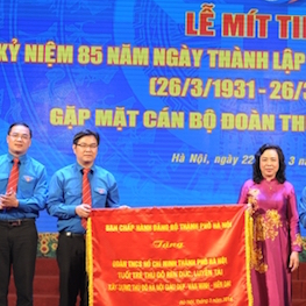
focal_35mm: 102
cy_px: 174
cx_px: 225
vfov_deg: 17.1
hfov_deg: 17.0
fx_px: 1020
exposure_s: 1/320
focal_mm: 70
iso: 640
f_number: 2.8
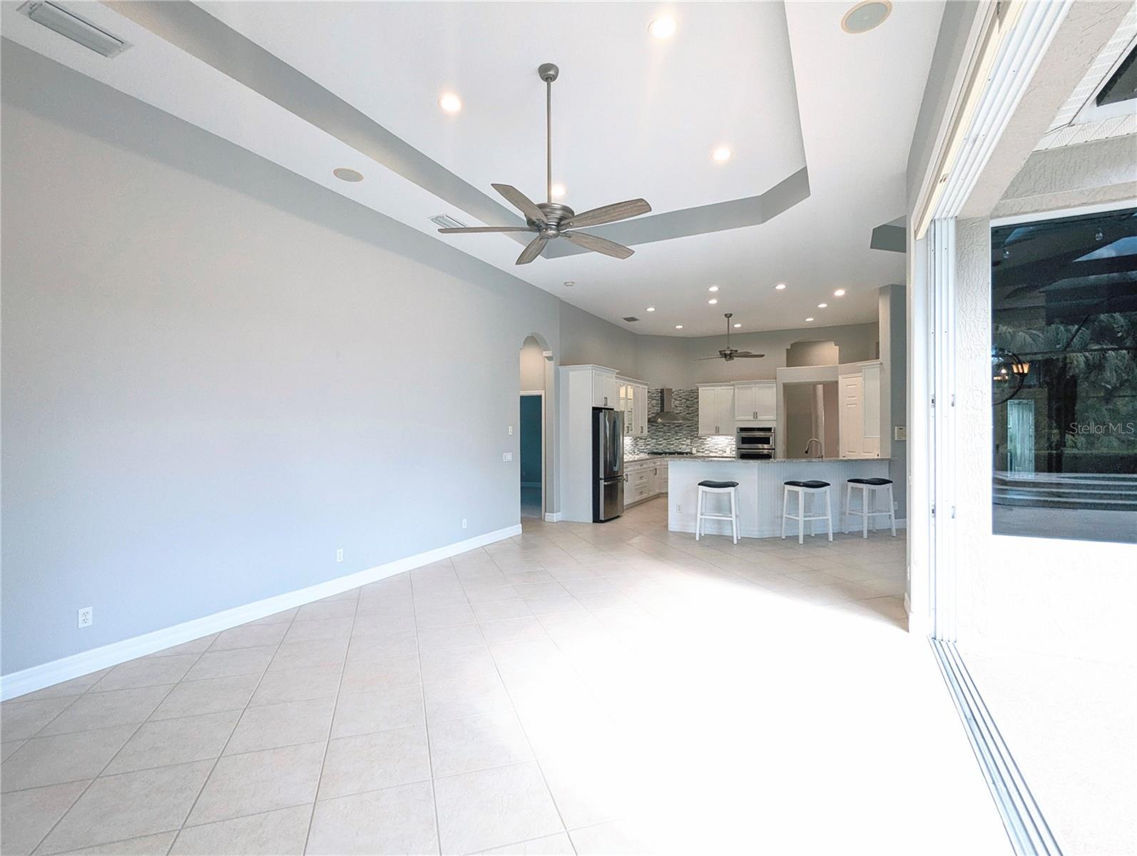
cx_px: 568
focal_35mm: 16
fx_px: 526
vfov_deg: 78.2
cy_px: 428
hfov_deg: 94.4
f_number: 2.2
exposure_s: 1/120
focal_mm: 2.35
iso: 145
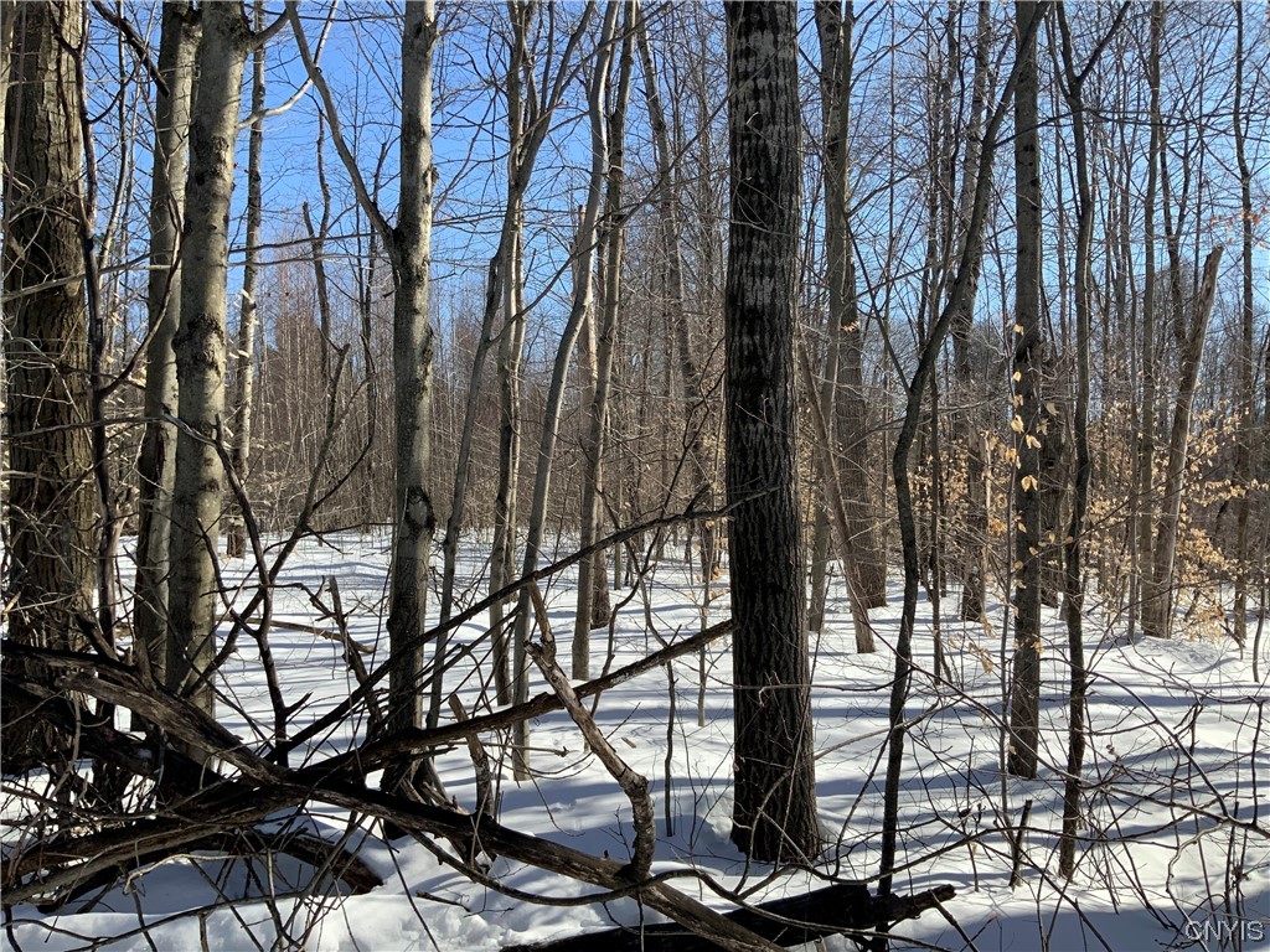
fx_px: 1064
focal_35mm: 29
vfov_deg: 48.2
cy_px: 476
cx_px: 635
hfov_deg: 61.7
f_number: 1.8
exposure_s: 1/2058
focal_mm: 3
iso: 16
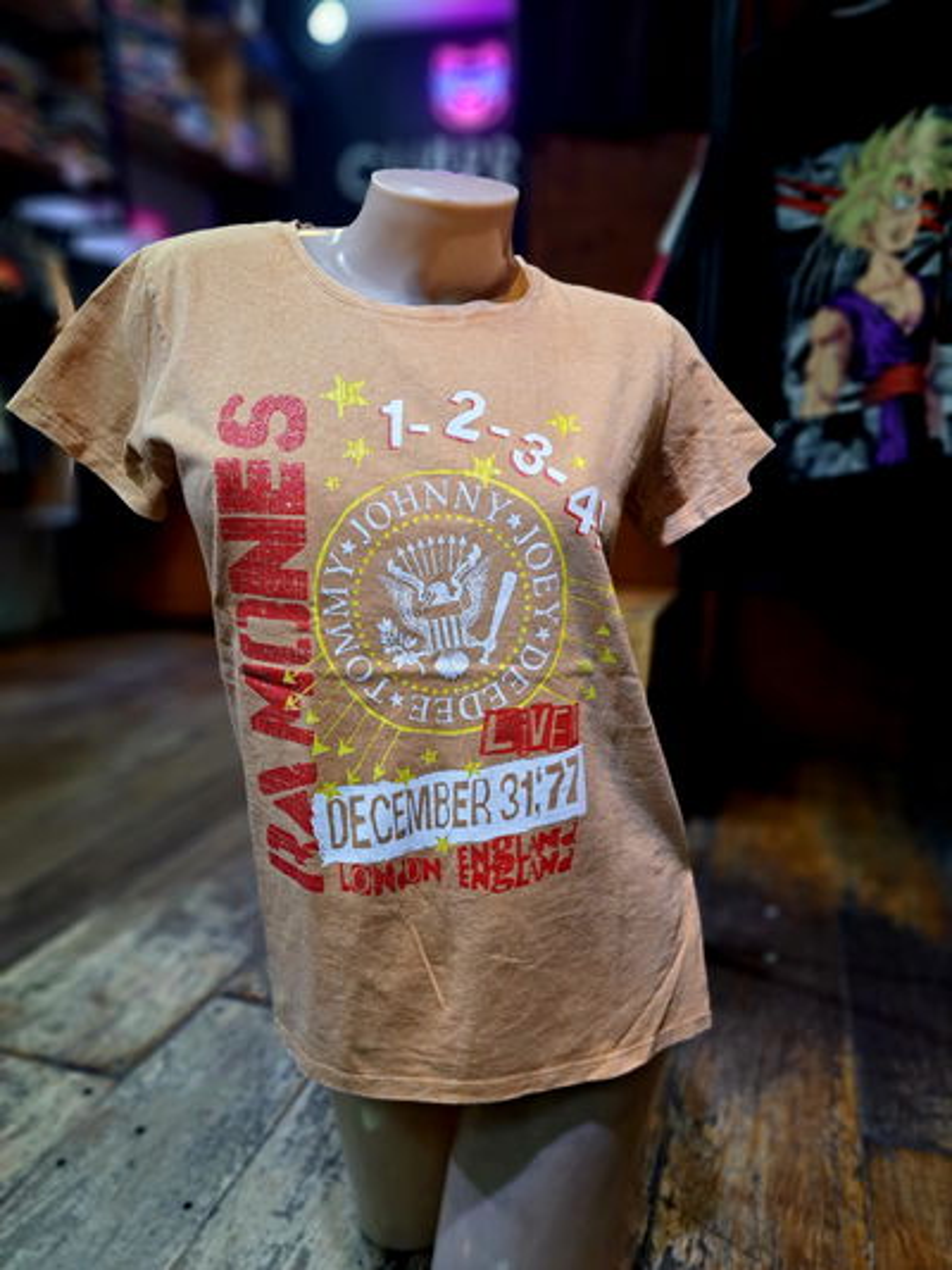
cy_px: 635
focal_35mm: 24
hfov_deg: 56.8
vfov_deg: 71.6
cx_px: 476
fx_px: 880
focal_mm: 5.23
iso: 100
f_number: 1.8
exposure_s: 1/50
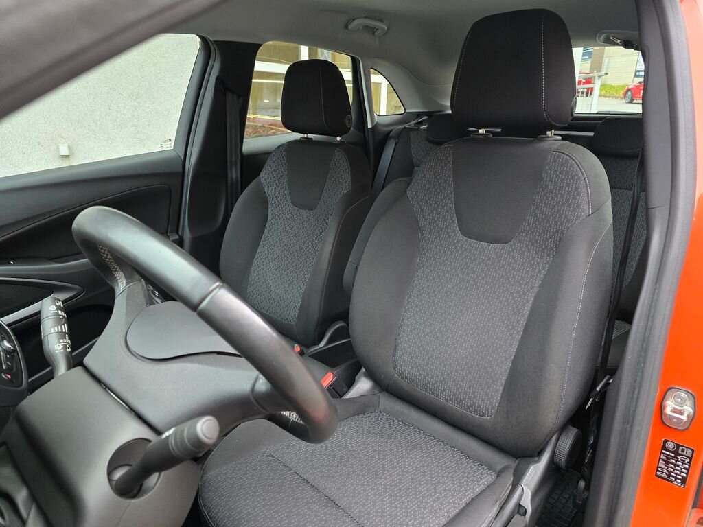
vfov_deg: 58.9
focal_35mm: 23
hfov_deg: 73.9
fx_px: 467
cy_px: 264
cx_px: 352
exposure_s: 1/100
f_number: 1.7
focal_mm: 6.3
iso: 640
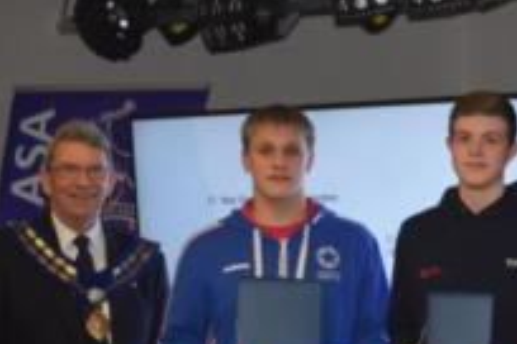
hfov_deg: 10.0
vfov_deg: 6.8
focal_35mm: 202
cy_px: 194
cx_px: 588
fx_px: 2904
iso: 3200
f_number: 5.6
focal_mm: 55
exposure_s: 1/60
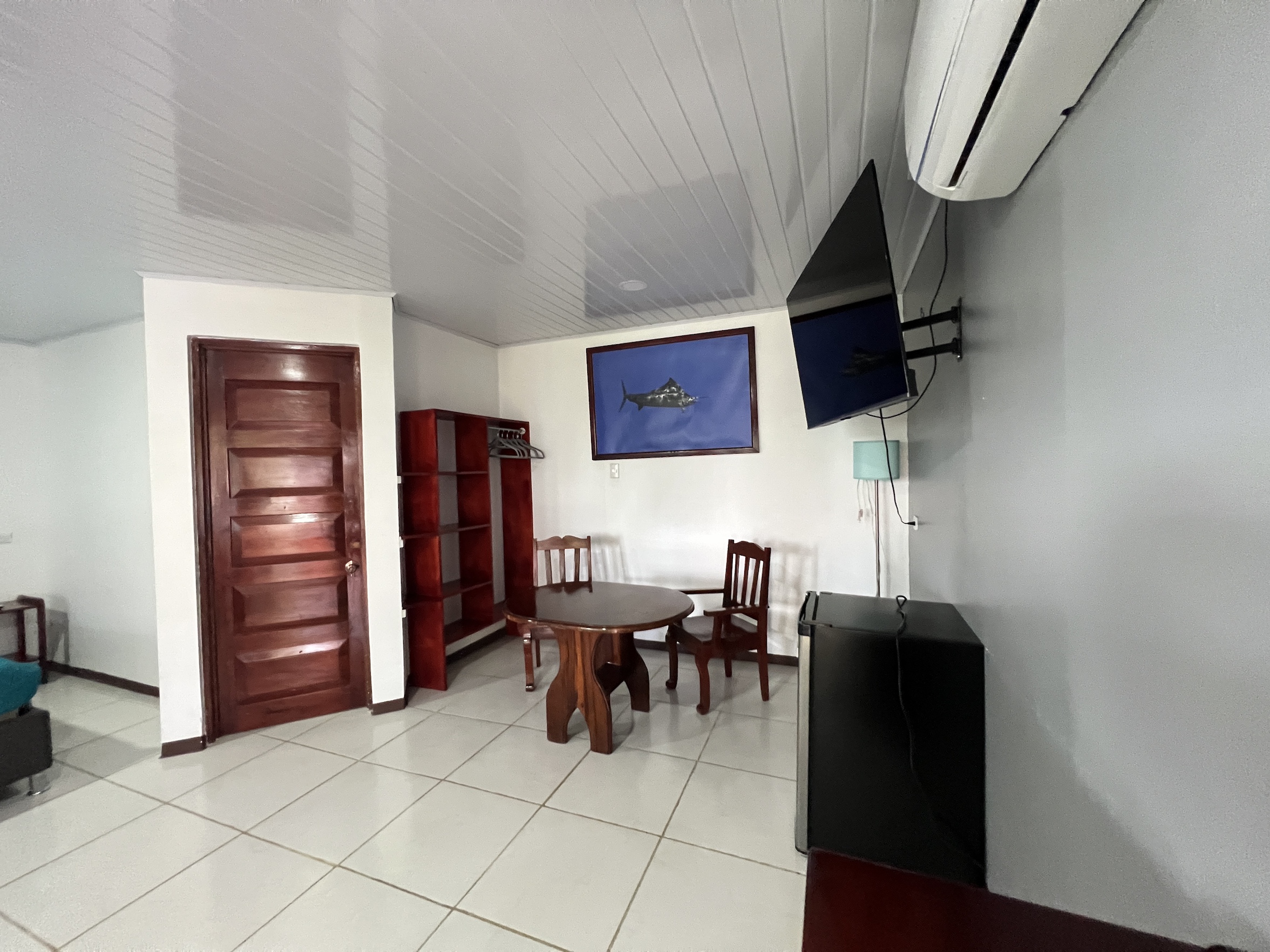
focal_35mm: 13
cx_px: 635
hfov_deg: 106.2
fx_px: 477
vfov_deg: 89.9
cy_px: 476
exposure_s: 1/60
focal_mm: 1.57
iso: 800
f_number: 1.8
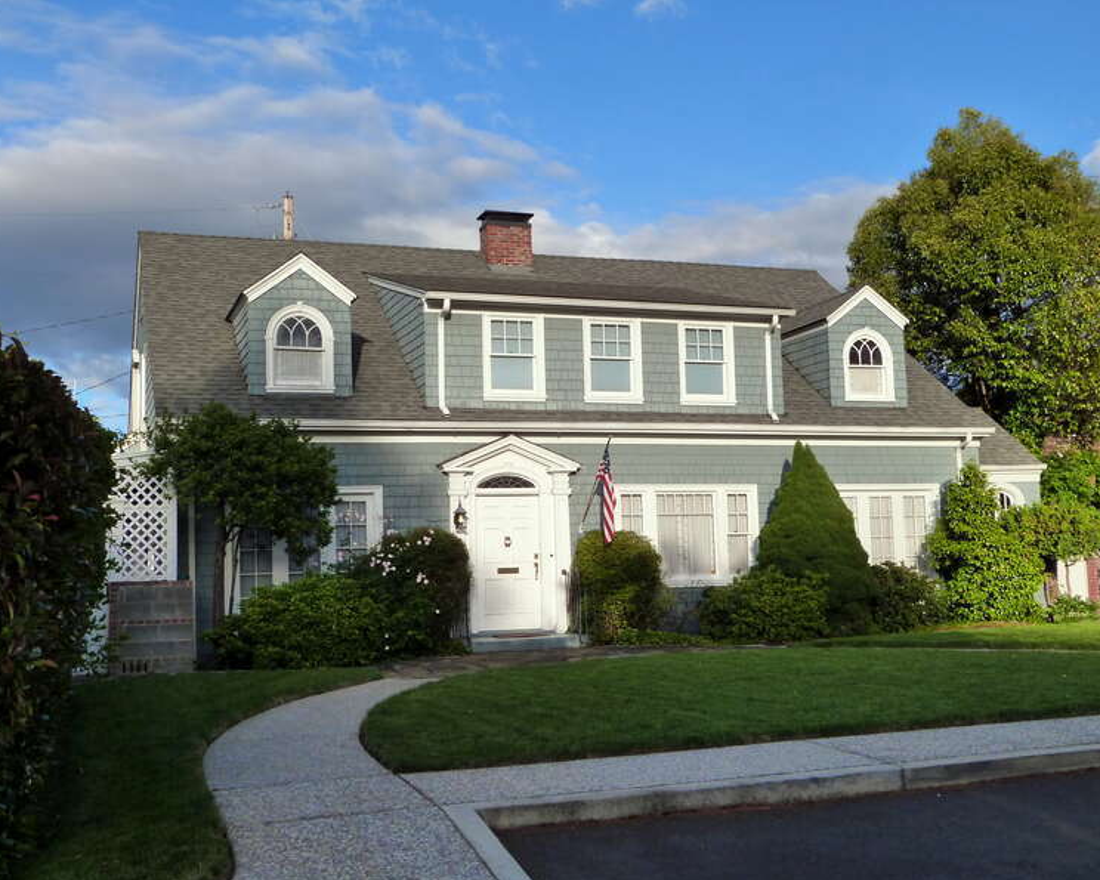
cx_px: 581
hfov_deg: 43.8
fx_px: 1367
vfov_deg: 35.7
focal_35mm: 42
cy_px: 442
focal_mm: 7
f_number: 5.6
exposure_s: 1/320
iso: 250
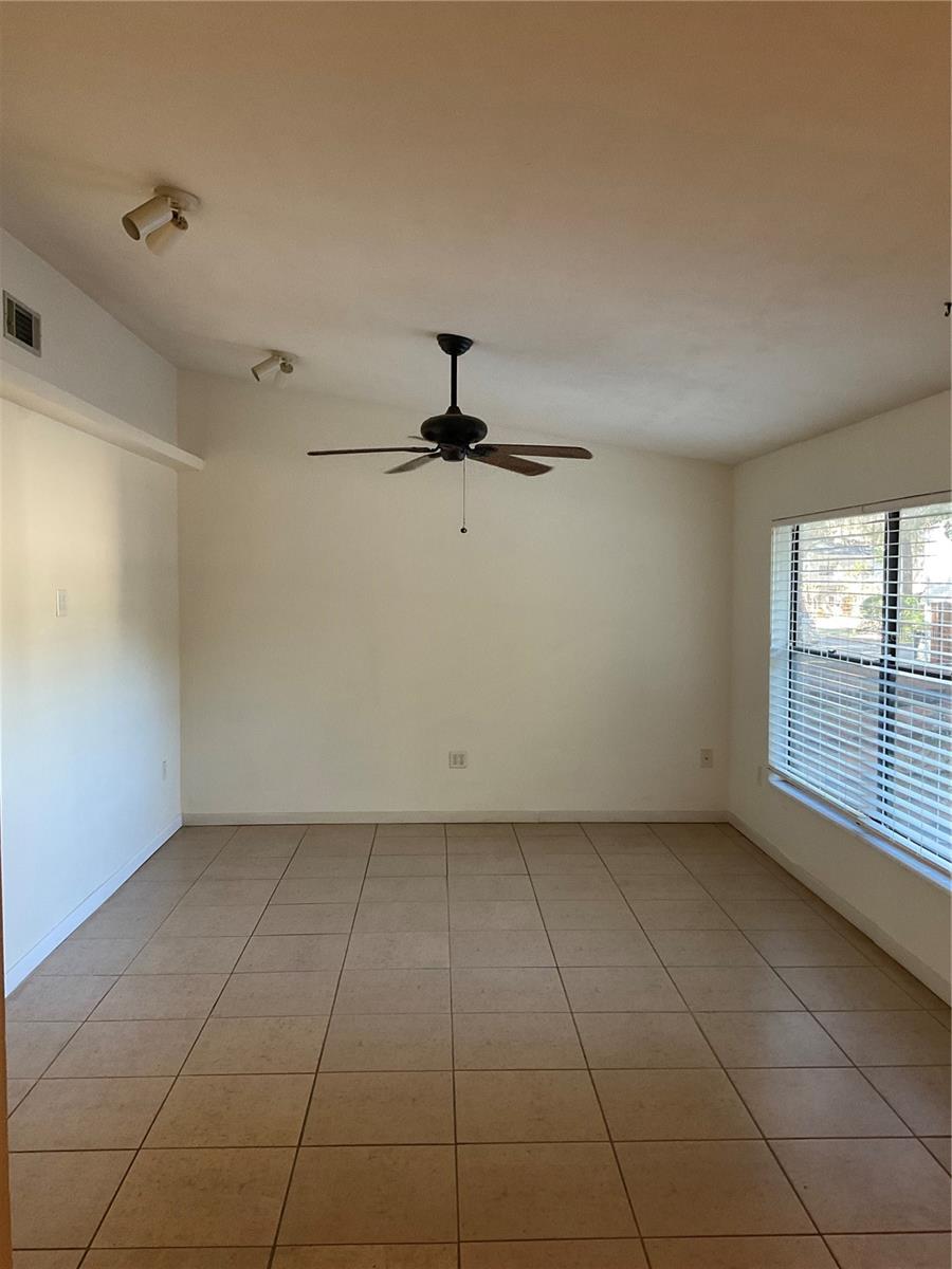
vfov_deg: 61.7
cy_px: 634
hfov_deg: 48.2
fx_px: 1063
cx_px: 476
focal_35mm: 29
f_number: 1.8
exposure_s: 1/60
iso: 125
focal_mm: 3
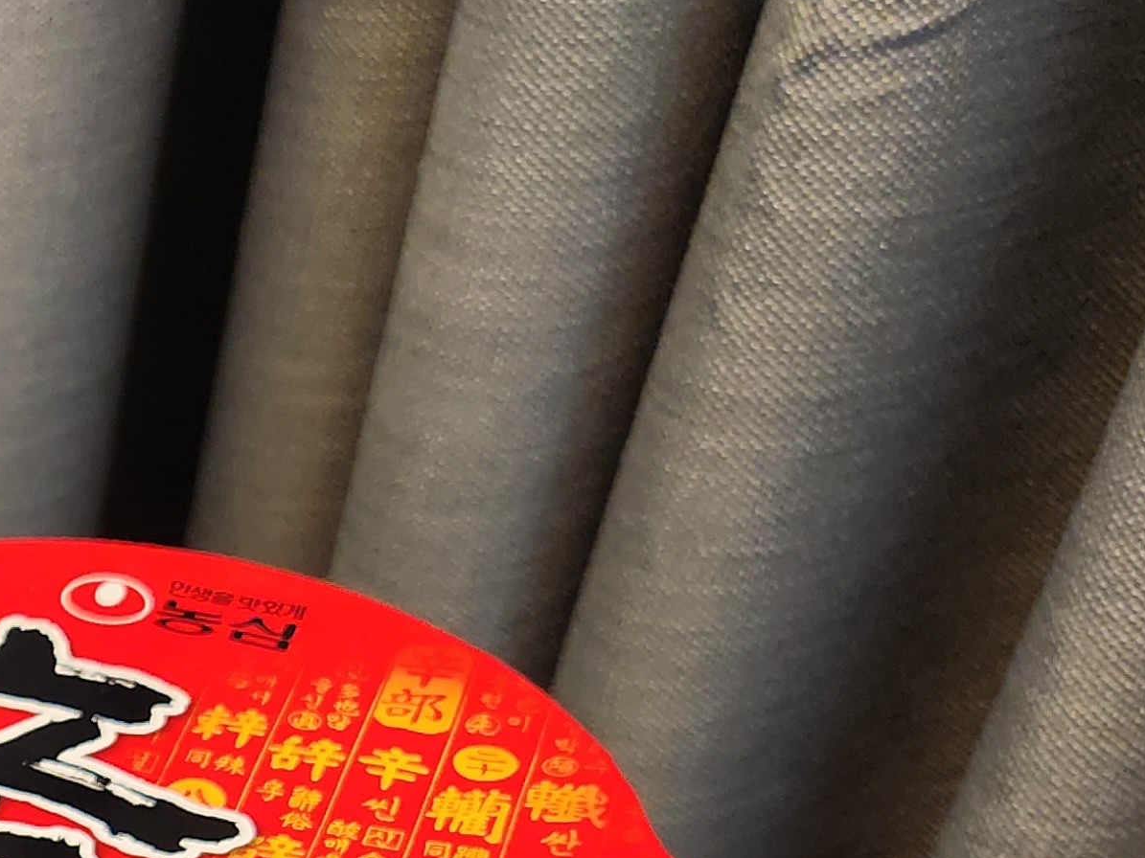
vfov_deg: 17.6
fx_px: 2547
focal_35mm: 77
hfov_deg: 21.6
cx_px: -533
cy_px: 1204
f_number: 1.8
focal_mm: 5.4
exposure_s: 1/120
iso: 250
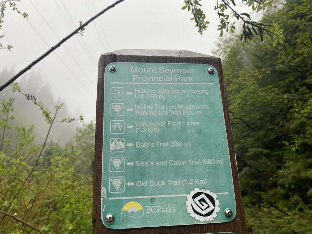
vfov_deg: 53.1
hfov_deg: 67.3
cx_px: 156
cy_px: 117
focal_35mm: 26
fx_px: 234
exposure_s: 1/203
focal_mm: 4.25
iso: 32
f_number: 1.8
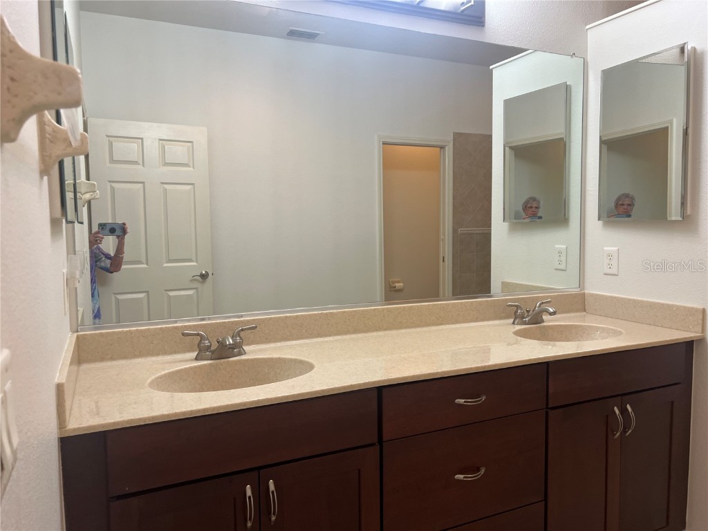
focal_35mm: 26
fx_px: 532
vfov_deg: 53.1
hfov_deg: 67.3
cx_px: 354
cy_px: 266
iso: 80
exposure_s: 1/60
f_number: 1.5
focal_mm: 5.7
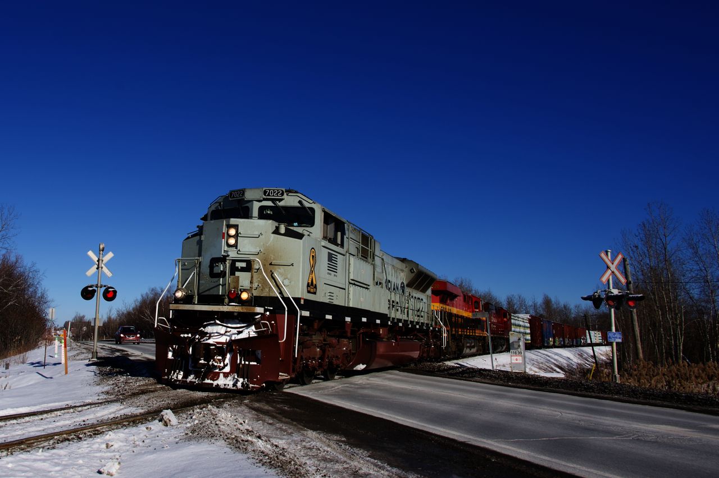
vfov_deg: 53.1
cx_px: 360
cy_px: 239
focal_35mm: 24
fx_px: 479
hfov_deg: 73.8
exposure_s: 1/800
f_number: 8
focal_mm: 24
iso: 200
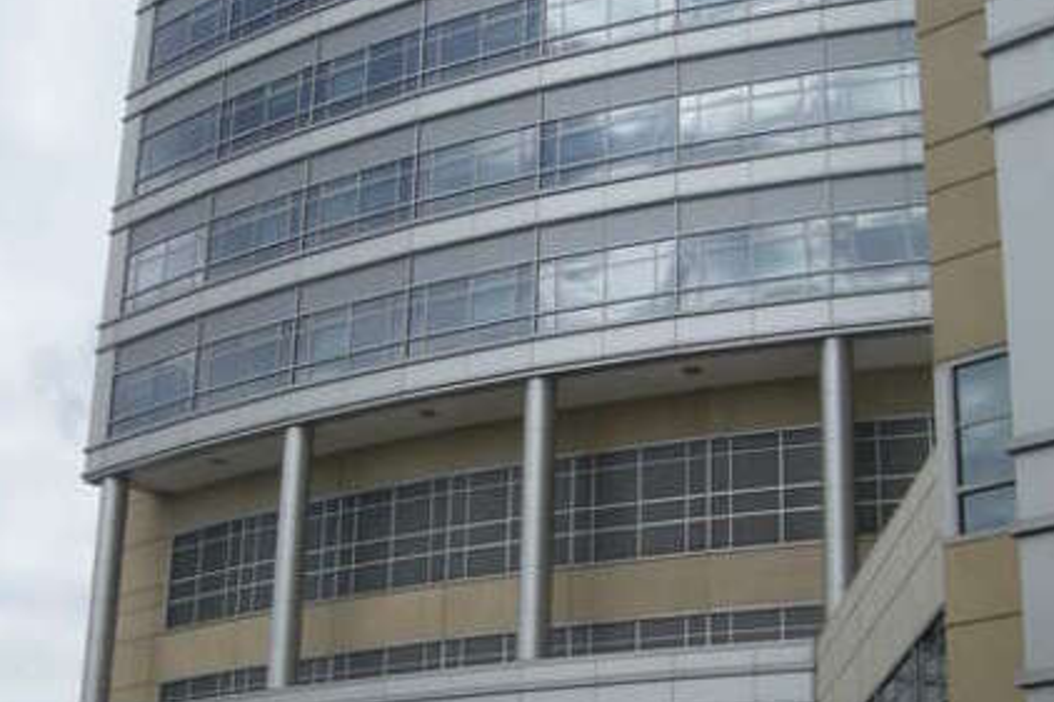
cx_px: 544
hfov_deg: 29.3
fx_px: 2019
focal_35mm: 69
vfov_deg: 19.7
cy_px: 440
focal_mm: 5.7
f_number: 5.7
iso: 50
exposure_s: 1/274
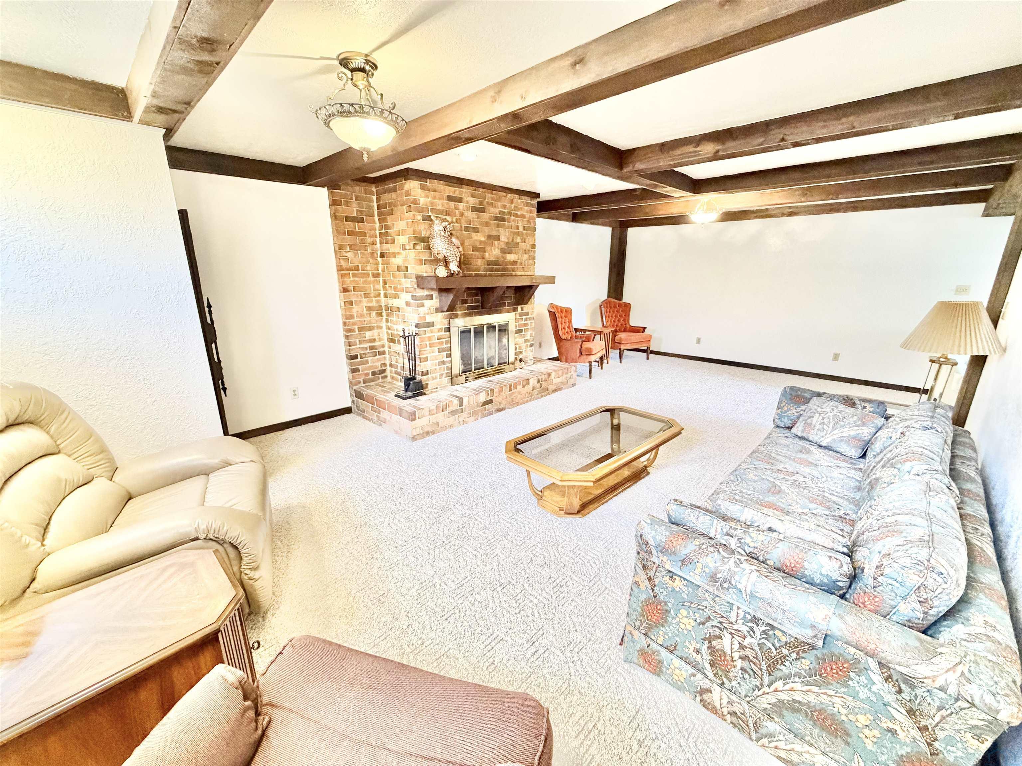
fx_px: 413
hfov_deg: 102.1
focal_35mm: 14
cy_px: 383
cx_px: 511
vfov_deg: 85.7
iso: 400
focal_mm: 2.22
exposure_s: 1/60
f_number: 2.2
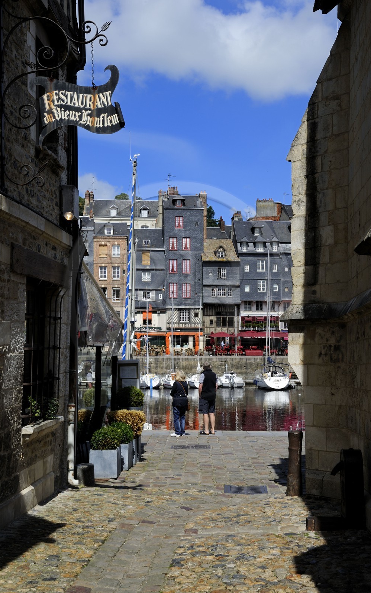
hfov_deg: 26.3
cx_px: 177
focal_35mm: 49
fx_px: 792
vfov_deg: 41.0
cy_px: 297
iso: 200
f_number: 13
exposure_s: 1/200
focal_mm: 48
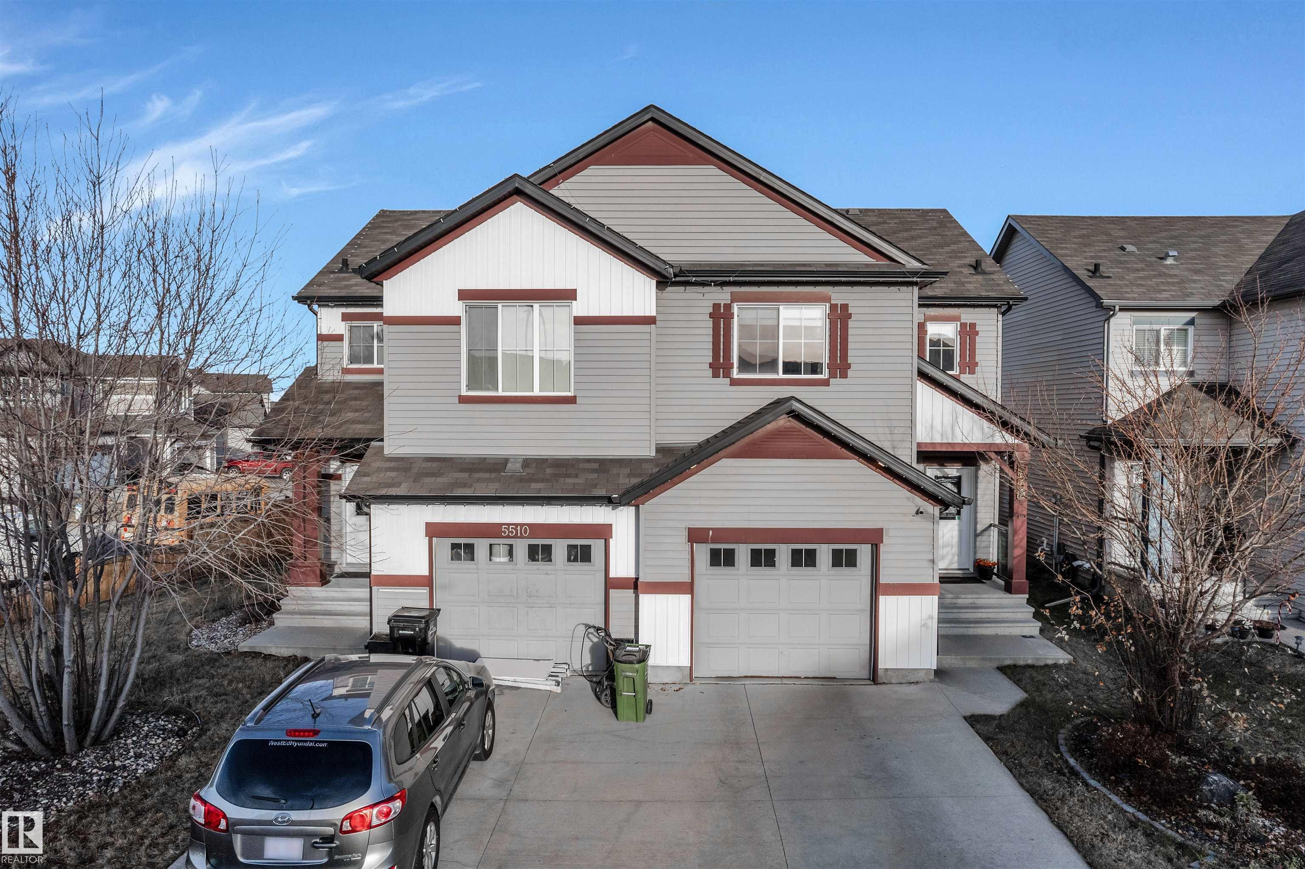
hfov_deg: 78.6
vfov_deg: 57.2
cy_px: 434
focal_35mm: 22
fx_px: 797
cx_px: 652
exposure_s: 1/2000
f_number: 2.4
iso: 100
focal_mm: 8.38
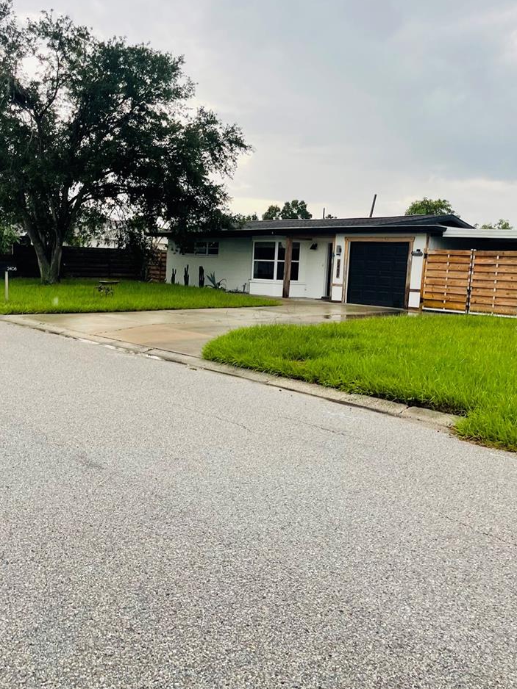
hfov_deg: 44.1
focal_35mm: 32
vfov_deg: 56.8
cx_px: 236
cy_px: 330
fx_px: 638
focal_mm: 5.1
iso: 32
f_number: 1.6
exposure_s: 1/406
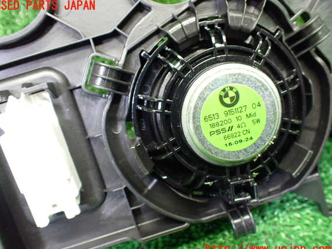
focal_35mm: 31
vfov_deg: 45.4
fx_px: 297
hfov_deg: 58.4
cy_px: 128
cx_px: 163
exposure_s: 1/40
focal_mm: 5.4
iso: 800
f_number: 2.3
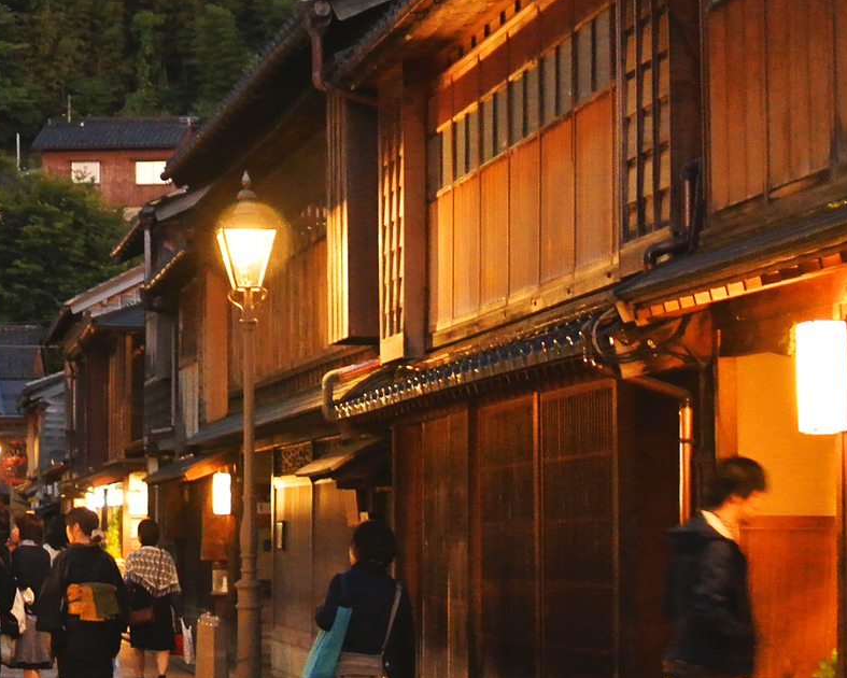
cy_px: 335
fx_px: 2934
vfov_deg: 13.2
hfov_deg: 16.0
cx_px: -88
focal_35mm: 117
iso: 1600
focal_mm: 18.5
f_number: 1.8
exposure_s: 1/25
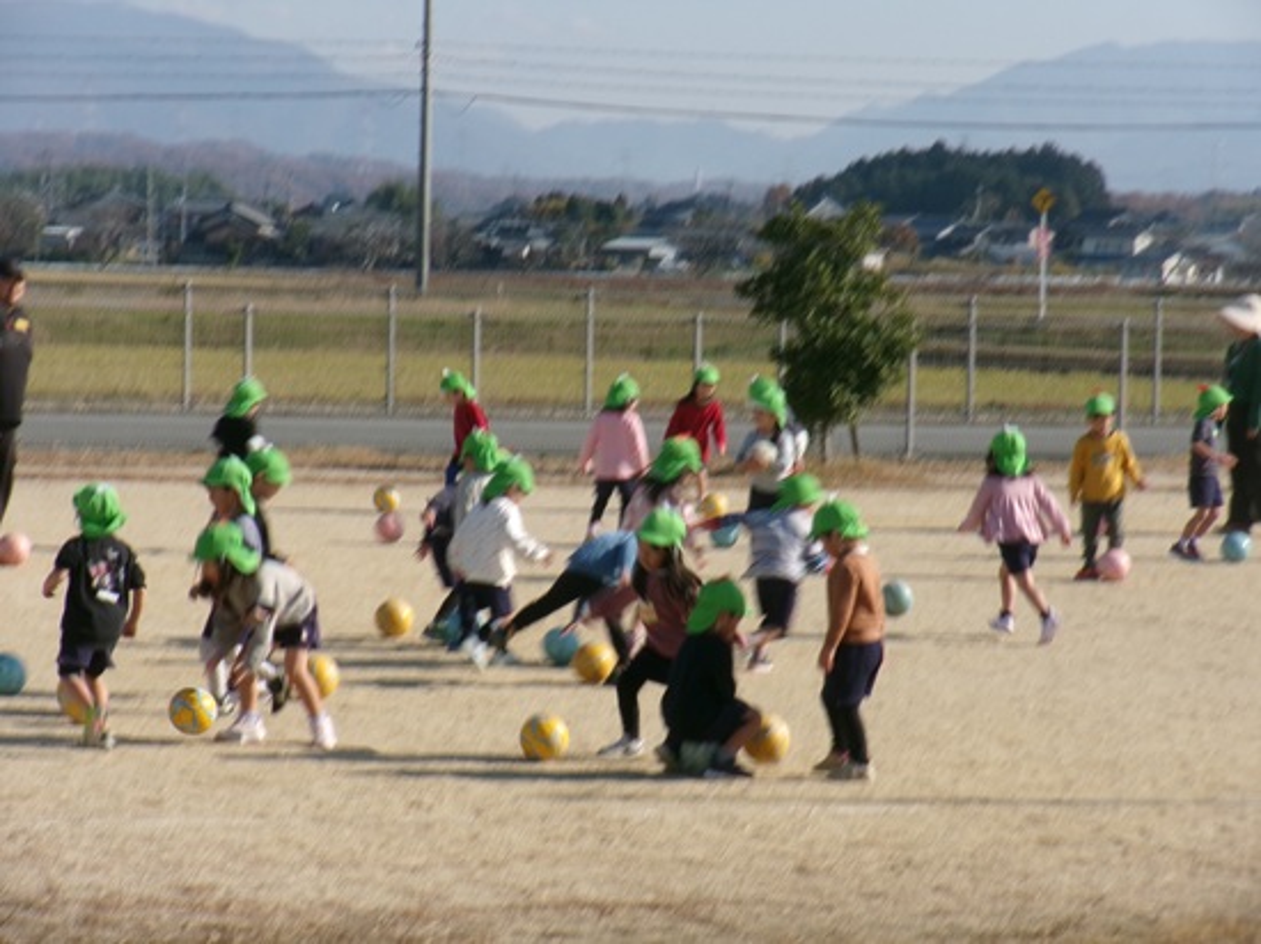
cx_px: 630
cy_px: 472
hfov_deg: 13.9
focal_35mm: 142
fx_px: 5171
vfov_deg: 10.4
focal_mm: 25.5
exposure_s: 1/70
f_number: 17.1
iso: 100
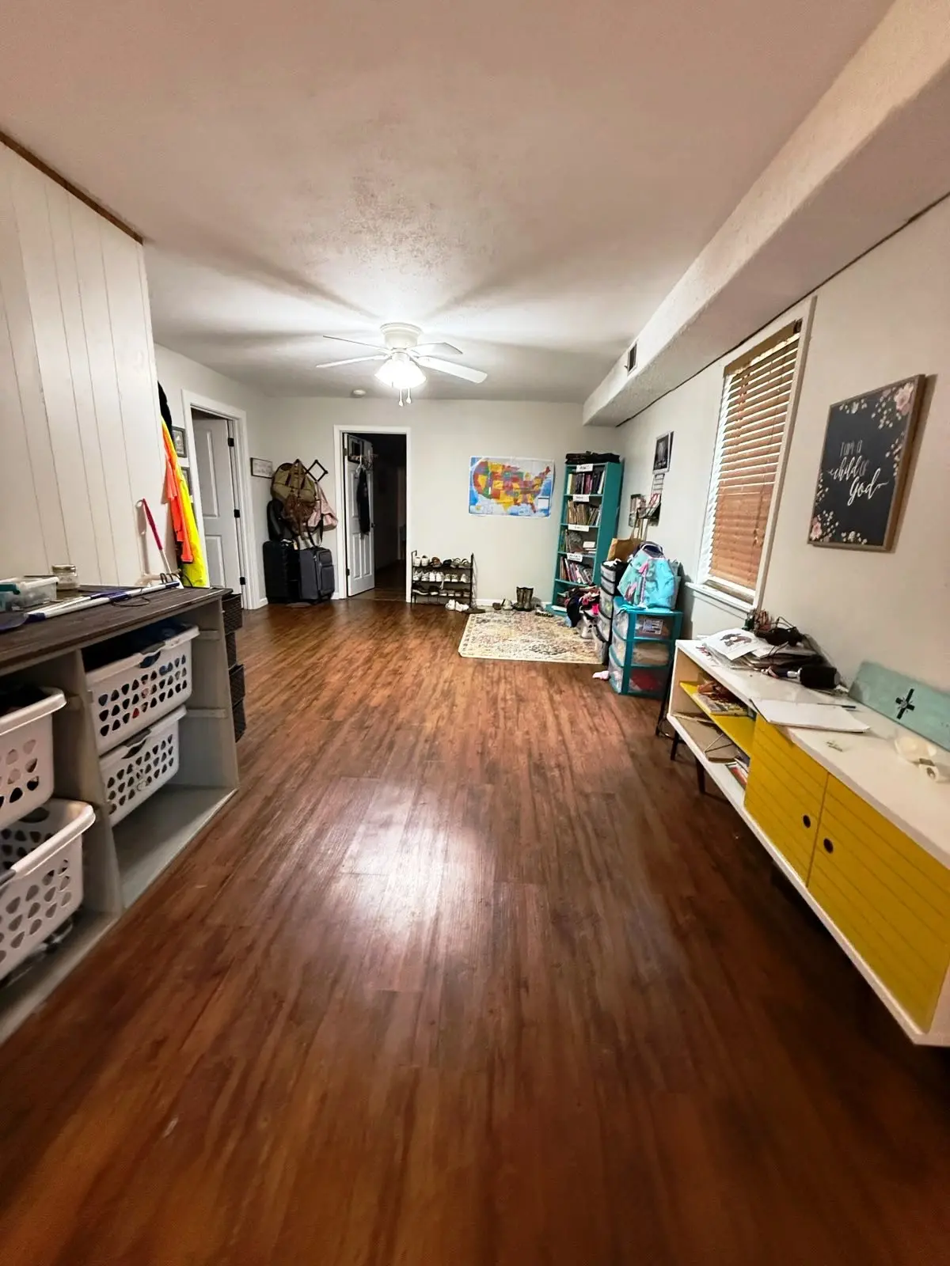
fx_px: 512
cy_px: 633
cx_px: 475
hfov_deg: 85.7
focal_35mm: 14
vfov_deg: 102.1
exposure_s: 1/60
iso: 640
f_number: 2.2
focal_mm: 2.22
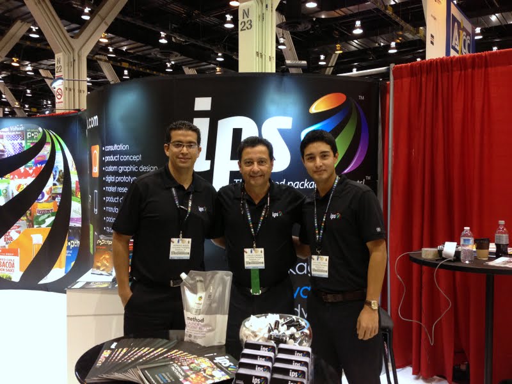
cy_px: 192
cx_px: 256
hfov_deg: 55.4
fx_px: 488
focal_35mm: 33
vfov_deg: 42.9
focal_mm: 4.13
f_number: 2.4
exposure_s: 1/20
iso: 200
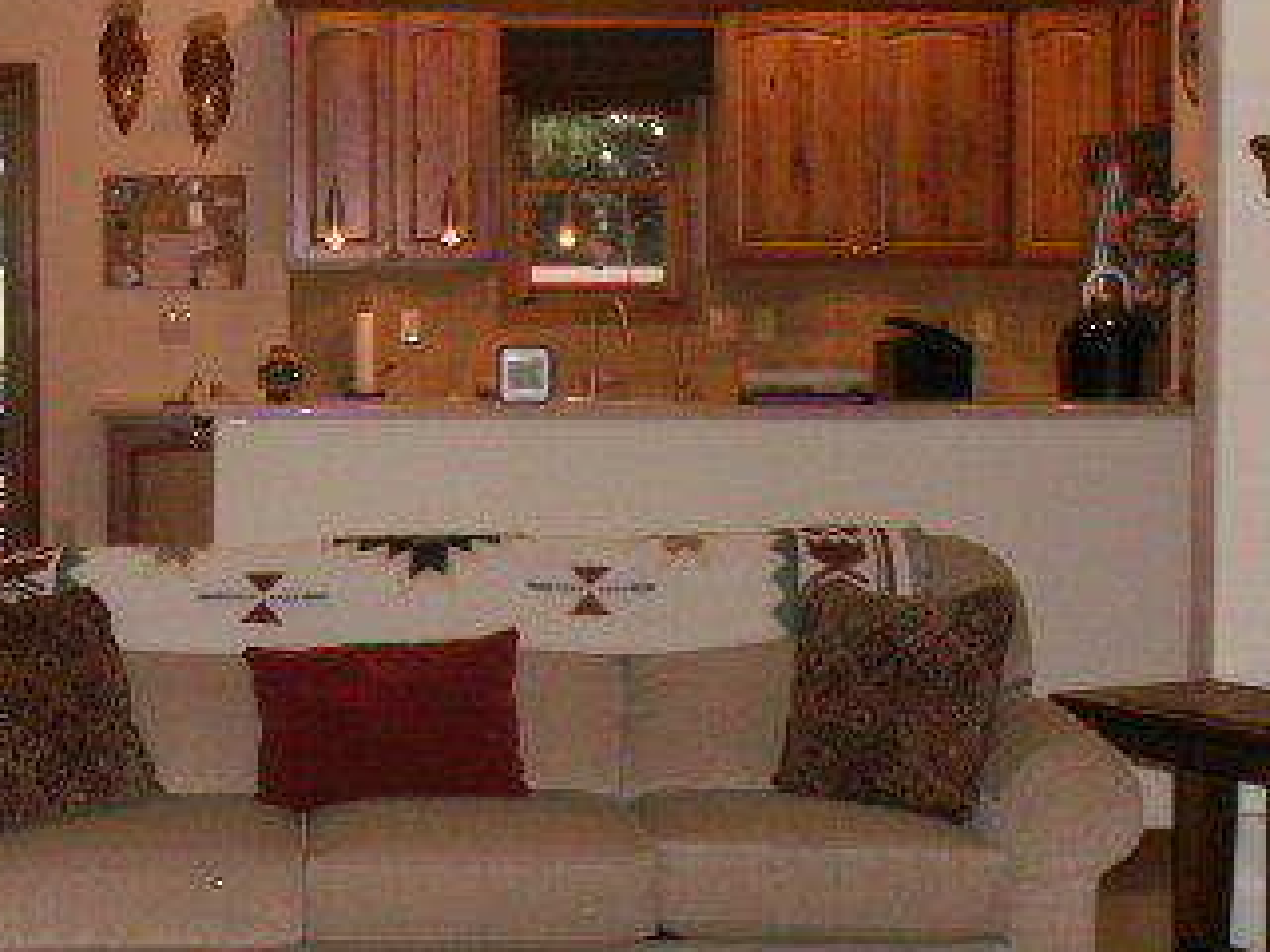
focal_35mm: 78
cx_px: 254
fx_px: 2862
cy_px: 480
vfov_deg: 18.9
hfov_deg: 24.6
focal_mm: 6.47
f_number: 2.8
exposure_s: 1/40
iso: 160
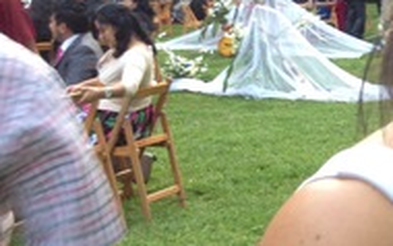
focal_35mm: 118
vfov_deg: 11.0
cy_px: -17
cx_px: 563
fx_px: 1265
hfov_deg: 16.3
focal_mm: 4.12
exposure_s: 1/20
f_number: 2.4
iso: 64
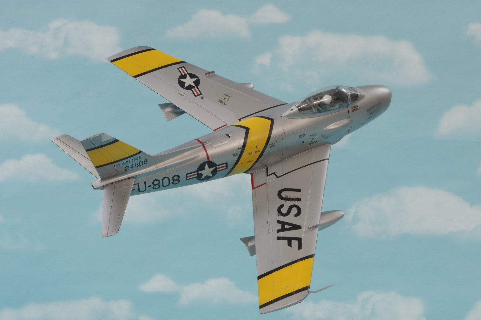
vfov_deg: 17.9
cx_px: 232
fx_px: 1015
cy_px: 169
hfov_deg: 26.7
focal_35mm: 76
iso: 100
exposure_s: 4
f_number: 32
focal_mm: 48
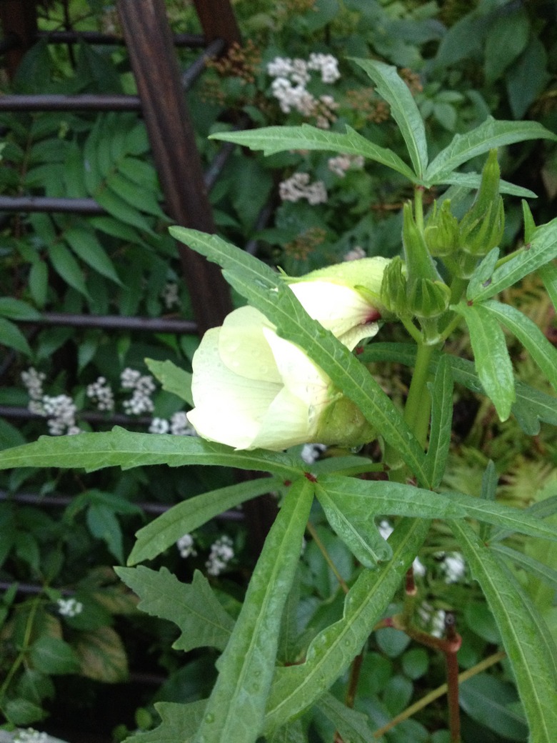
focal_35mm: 35
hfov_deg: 40.7
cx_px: 278
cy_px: 372
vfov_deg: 52.6
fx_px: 751
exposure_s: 1/20
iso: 250
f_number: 2.4
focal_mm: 4.28
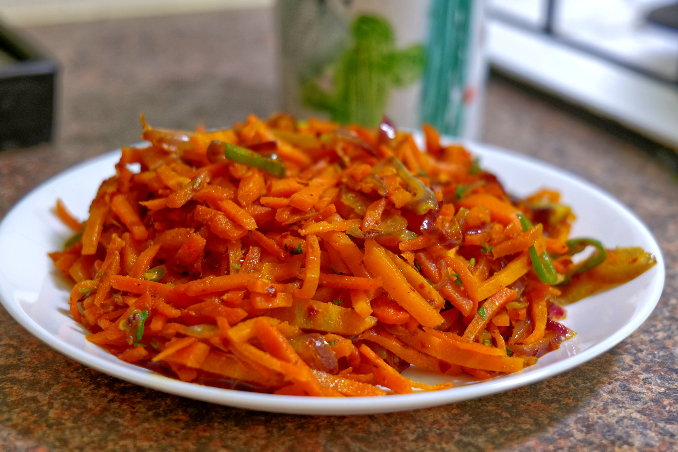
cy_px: 227
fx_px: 1149
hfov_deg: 32.9
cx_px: 335
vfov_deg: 22.3
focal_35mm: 61
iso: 1250
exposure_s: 1/80
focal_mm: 60
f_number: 5.6
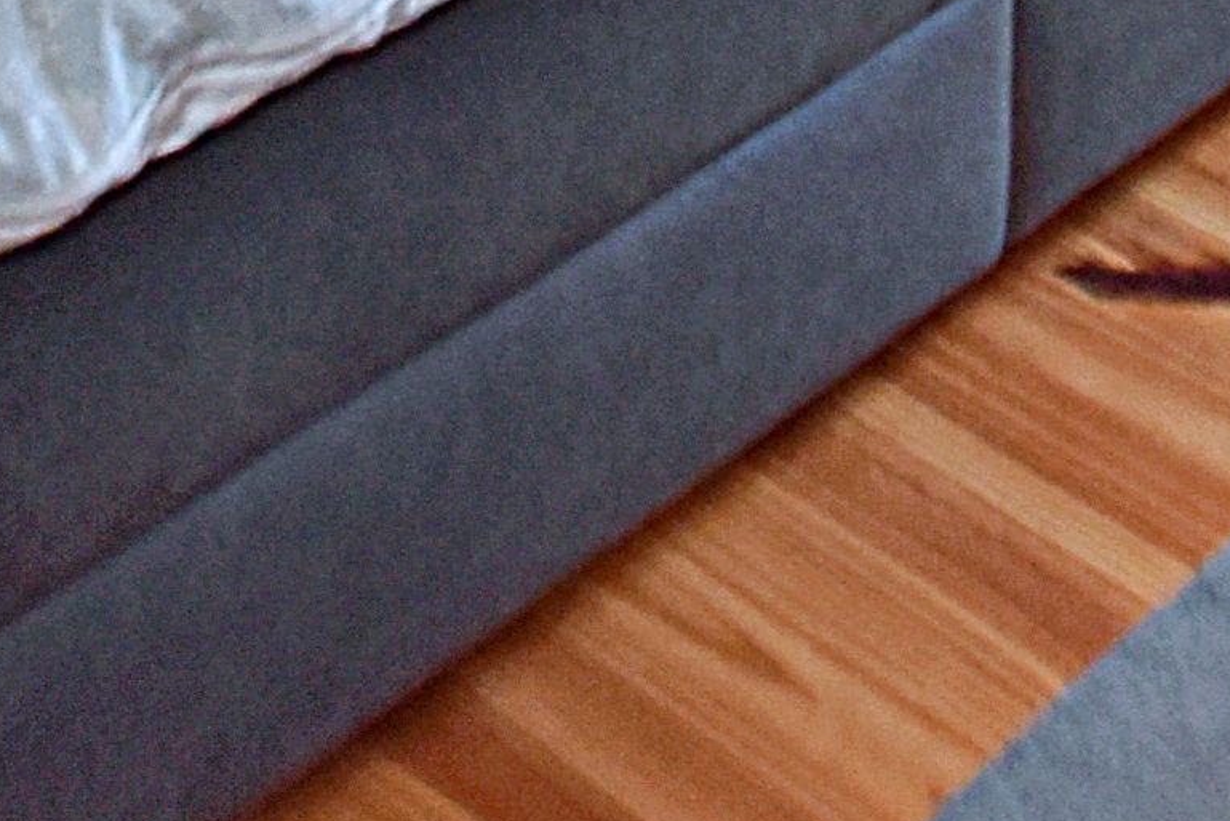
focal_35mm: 117
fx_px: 3998
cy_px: -1885
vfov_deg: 8.8
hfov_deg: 17.5
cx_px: 744
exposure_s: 1/125
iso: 800
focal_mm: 10
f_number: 4
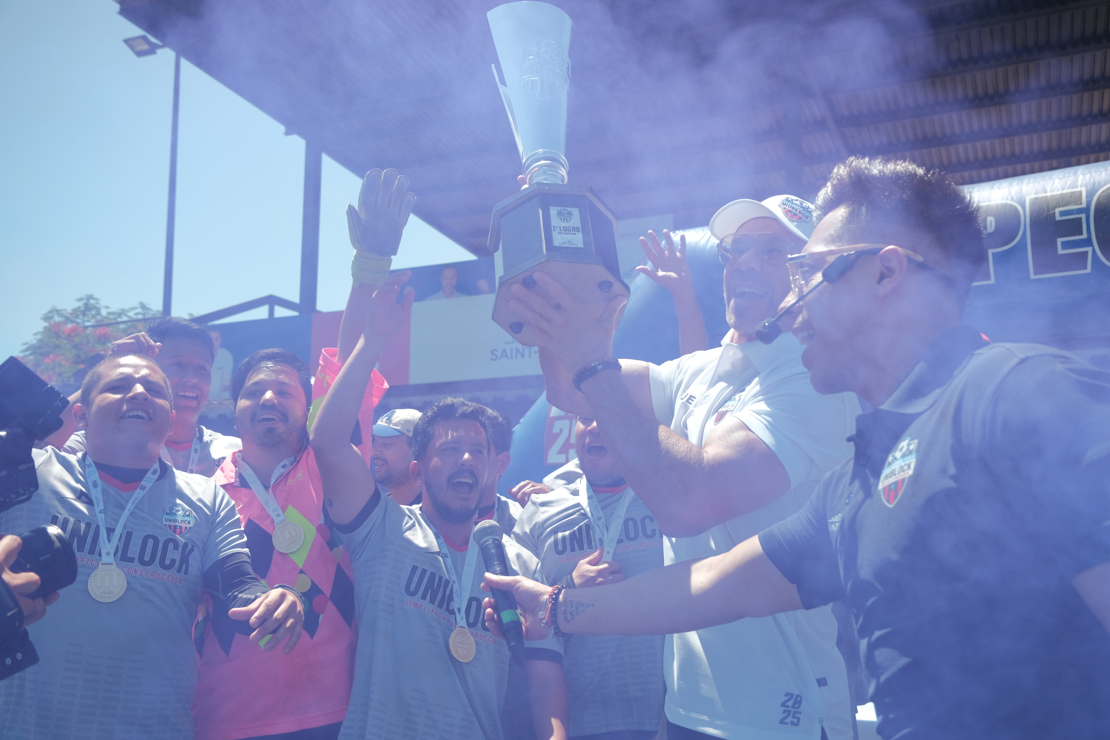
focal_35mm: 33
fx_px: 1017
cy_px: 370
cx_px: 555
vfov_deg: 40.0
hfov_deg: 57.2
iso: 640
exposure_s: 1/800
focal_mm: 22.3
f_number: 4
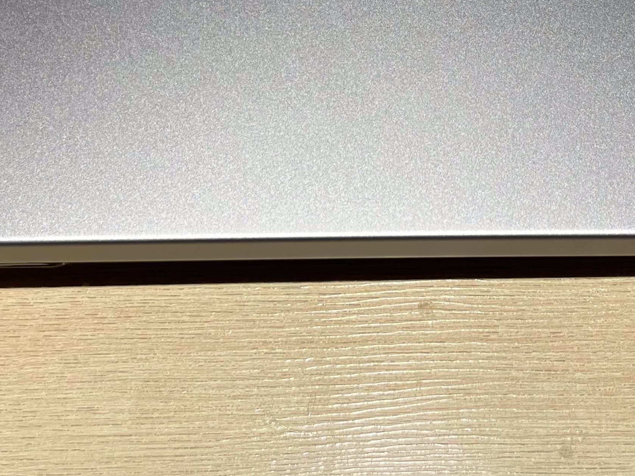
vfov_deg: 22.6
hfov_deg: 31.5
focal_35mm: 61
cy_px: -58
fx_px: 1119
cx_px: 413
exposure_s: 1/120
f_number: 1.6
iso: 40
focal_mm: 4.2
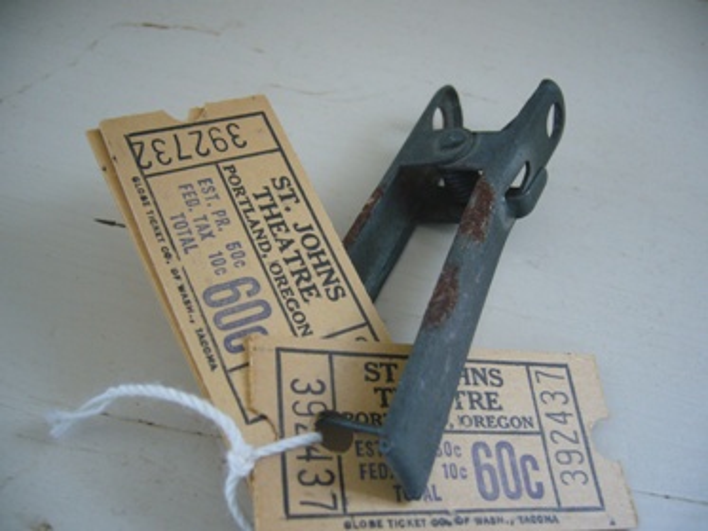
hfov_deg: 52.6
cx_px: 354
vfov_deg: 40.7
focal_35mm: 35
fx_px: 716
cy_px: 266
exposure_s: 1/15
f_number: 2.8
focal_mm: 5.8
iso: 125
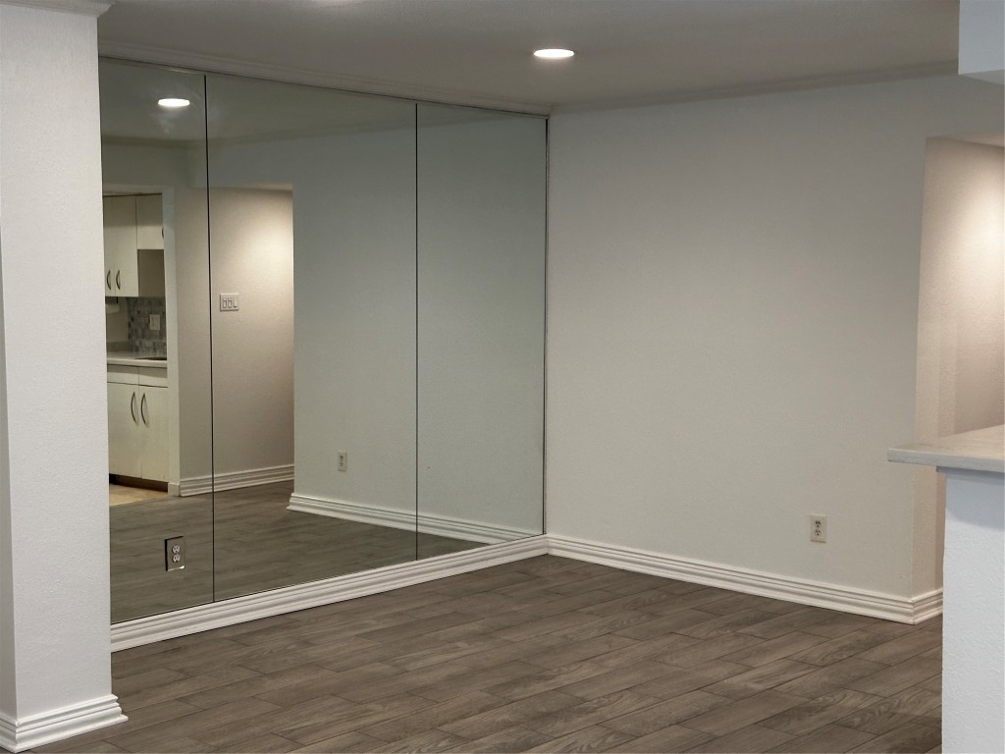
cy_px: 377
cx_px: 502
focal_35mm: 48
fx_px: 1394
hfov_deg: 39.7
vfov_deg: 30.3
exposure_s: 1/60
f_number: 1.78
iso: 125
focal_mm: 6.86
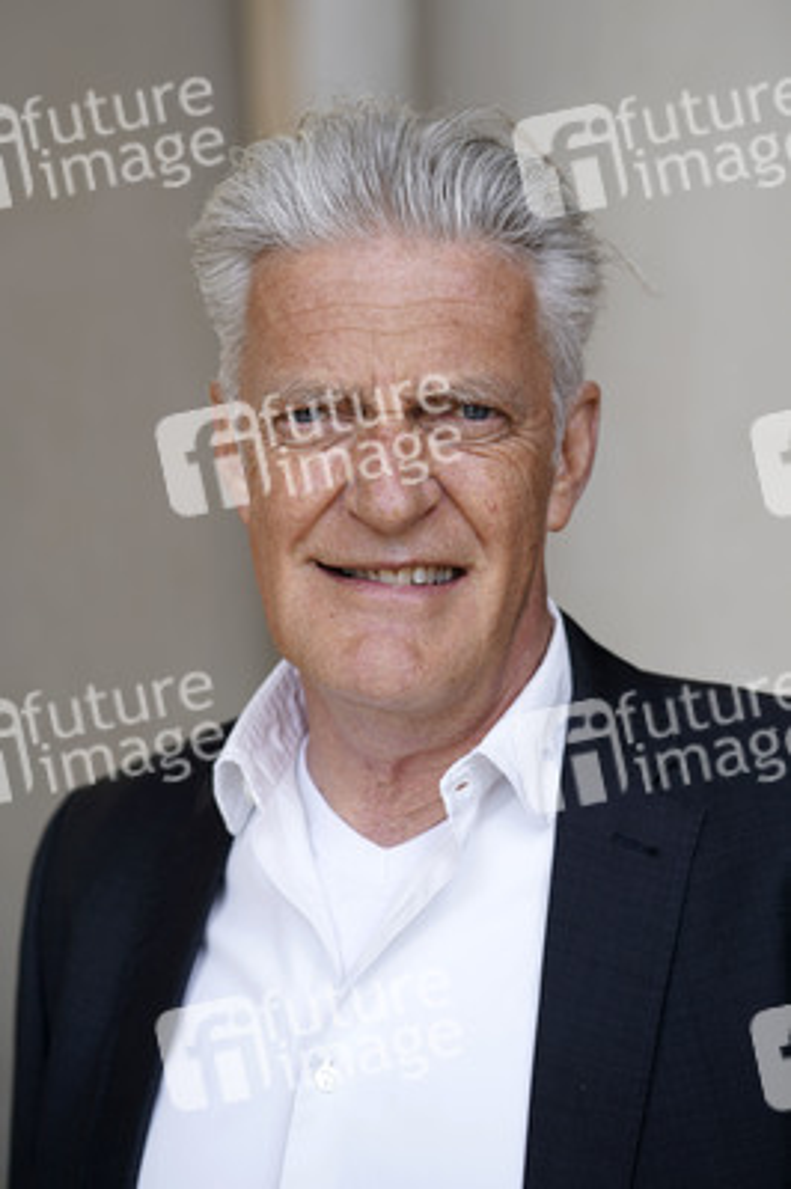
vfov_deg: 23.9
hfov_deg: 16.0
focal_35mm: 85
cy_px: 594
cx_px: 396
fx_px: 2806
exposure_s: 1/400
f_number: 4
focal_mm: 85
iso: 100
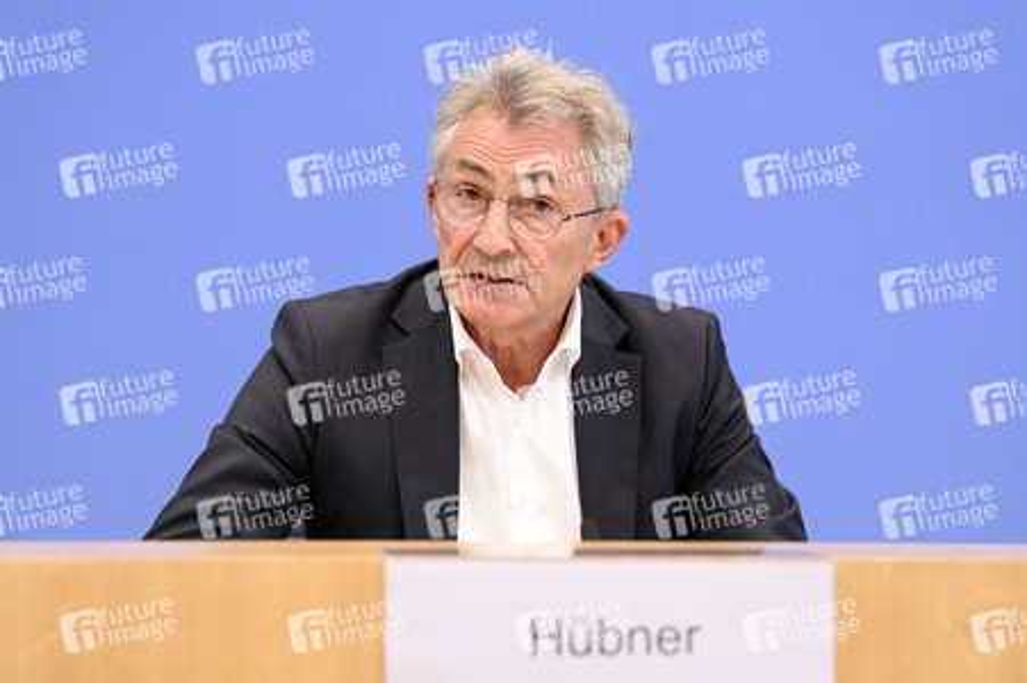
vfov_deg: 15.9
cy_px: 342
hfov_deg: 23.7
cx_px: 514
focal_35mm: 86
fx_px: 2452
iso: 6400
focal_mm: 86
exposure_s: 1/1000
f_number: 4.5
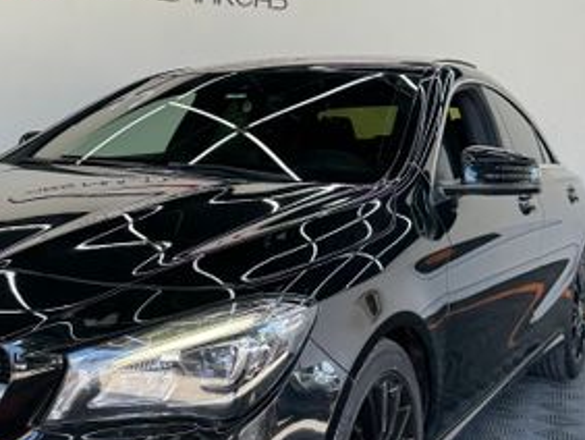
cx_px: 154
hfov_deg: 45.3
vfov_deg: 35.6
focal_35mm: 40
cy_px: 301
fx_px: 677
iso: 64
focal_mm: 6.76
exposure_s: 1/213
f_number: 1.78
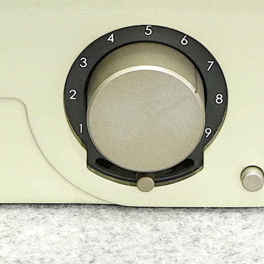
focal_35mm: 364
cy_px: 62
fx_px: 3141
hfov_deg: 4.8
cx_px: 81
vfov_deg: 4.8
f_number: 5.6
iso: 400
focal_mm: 35.8
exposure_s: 1/6
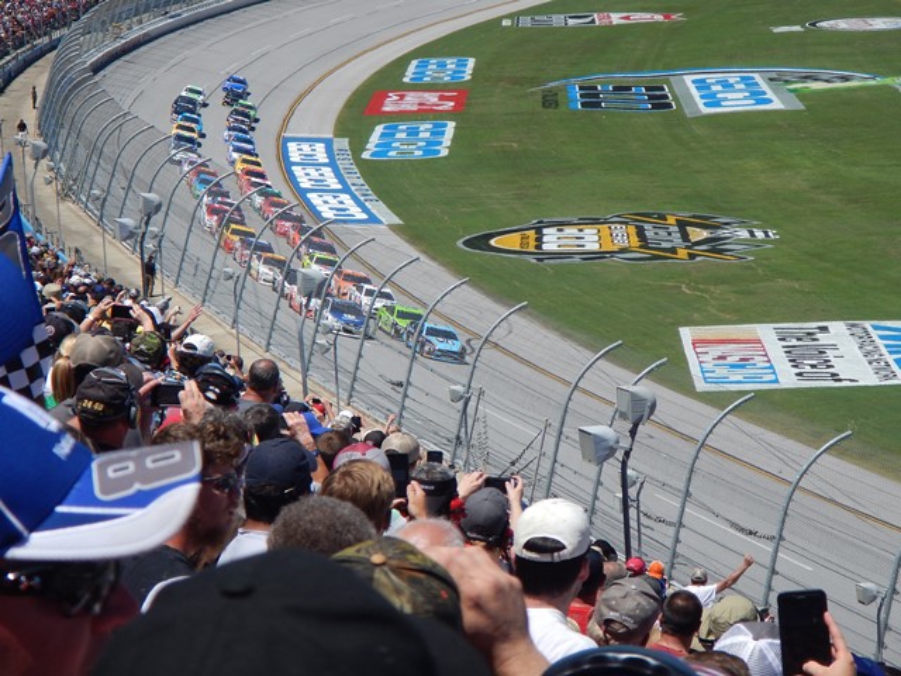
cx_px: 450
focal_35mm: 140
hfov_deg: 14.1
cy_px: 338
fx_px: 3644
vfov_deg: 10.6
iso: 125
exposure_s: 1/1000
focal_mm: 25
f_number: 4.8
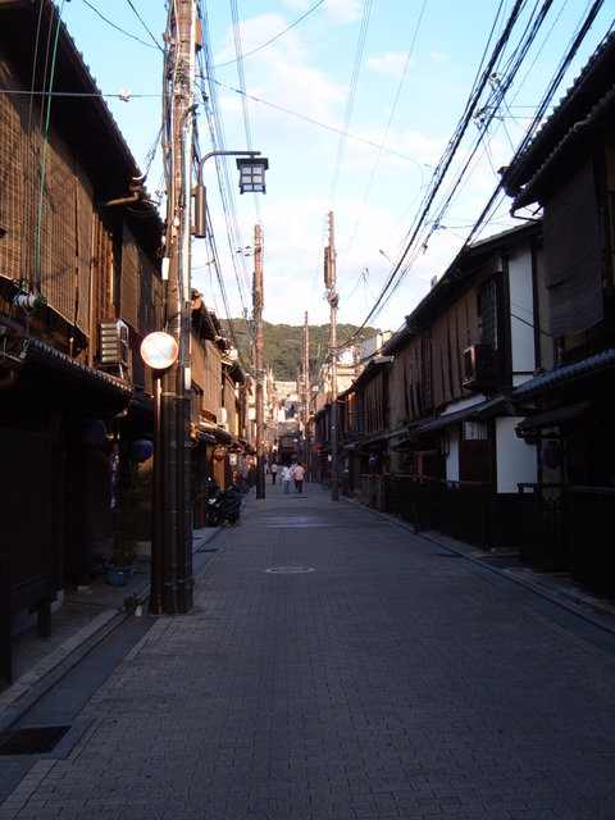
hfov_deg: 38.7
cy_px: 410
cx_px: 308
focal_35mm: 37
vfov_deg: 50.1
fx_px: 876
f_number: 6
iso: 63
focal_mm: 6.2
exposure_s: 1/60
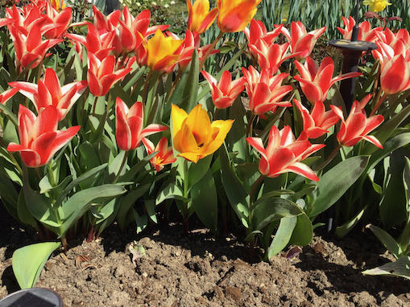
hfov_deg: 47.8
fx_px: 462
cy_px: 126
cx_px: 193
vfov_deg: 36.7
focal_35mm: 39
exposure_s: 1/1045
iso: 25
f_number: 2.4
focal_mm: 3.3
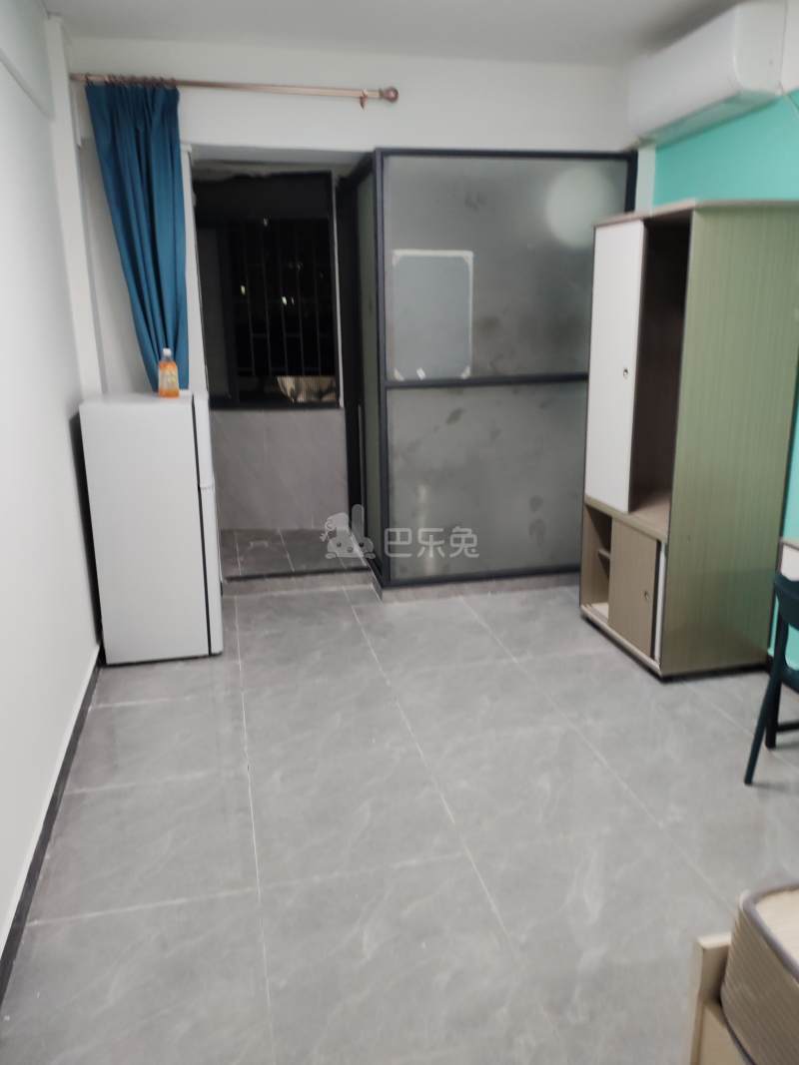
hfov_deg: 51.3
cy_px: 532
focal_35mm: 27
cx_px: 400
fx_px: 831
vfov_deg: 65.3
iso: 1600
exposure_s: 1/50
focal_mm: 6.12
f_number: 1.9
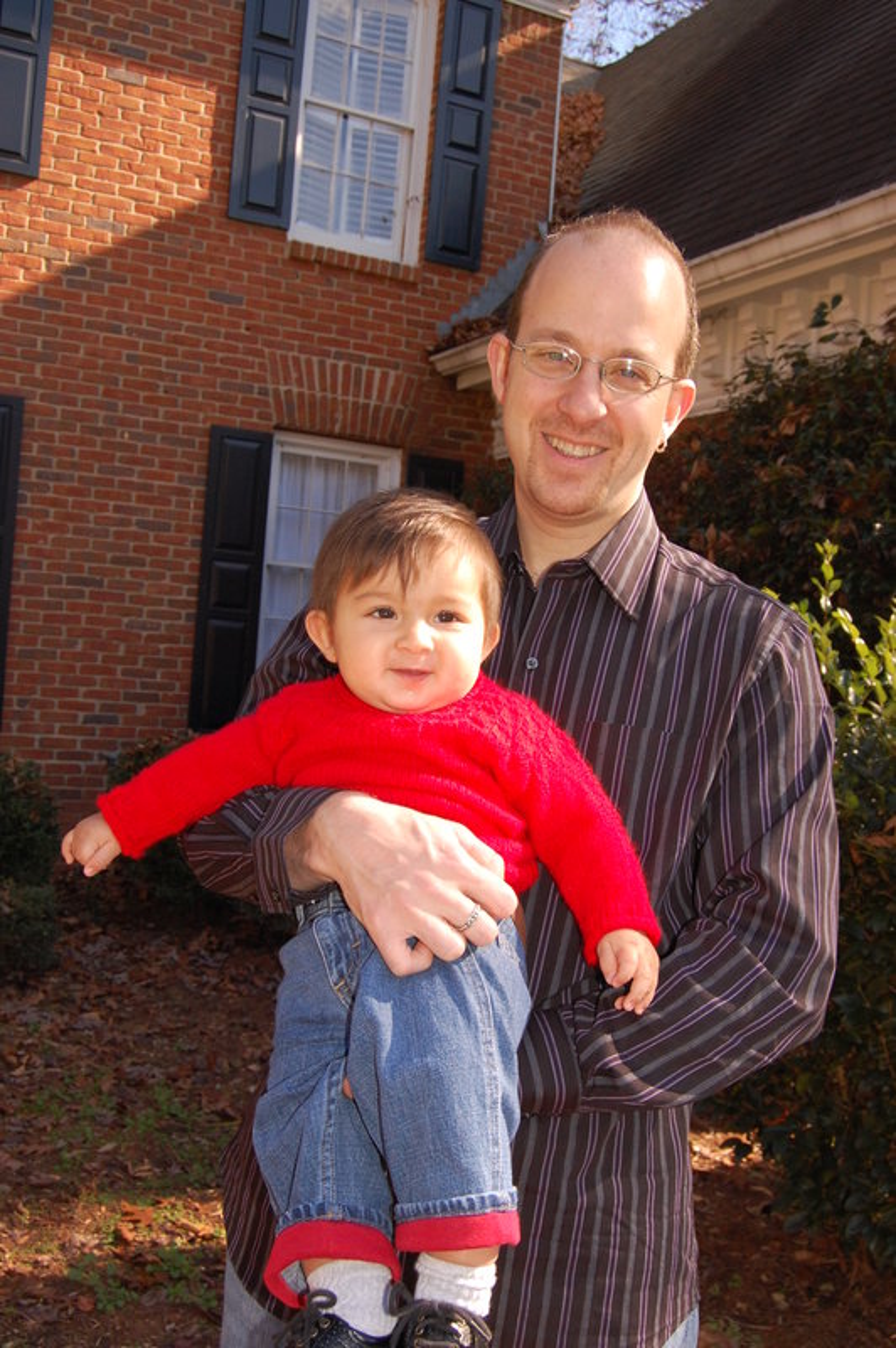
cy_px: 674
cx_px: 448
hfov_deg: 36.8
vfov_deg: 53.2
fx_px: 1346
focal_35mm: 36
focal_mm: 24
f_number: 8
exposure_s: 1/250
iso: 400
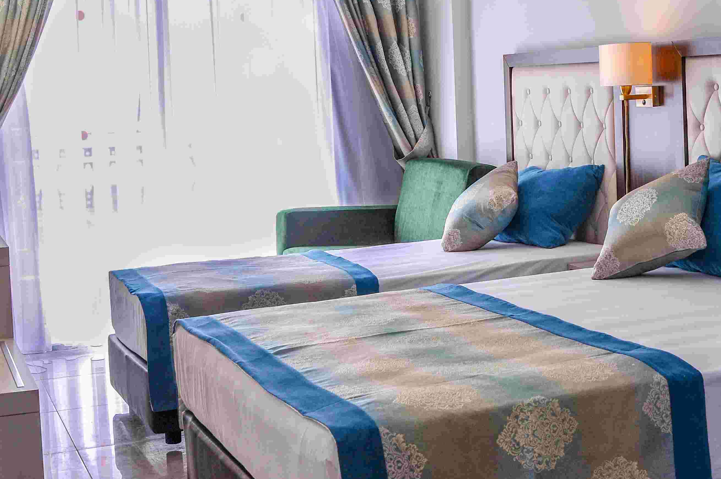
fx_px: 1180
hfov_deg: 33.8
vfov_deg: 22.6
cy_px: 94
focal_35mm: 59
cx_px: 450
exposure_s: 1/40
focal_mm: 24
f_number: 8
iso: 200
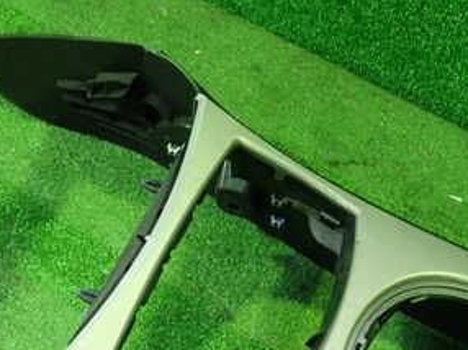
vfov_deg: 22.7
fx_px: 851
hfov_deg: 30.2
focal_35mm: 63
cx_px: 113
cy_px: 312
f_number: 2.3
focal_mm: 5.5
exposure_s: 1/40
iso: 800
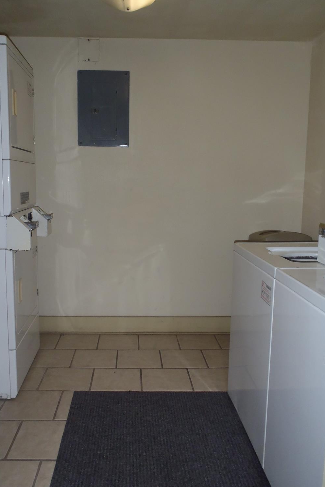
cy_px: 245
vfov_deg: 61.9
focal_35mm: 30
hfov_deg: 43.5
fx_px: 406
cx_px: 143
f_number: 3.9
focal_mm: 5
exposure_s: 1/30
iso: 160
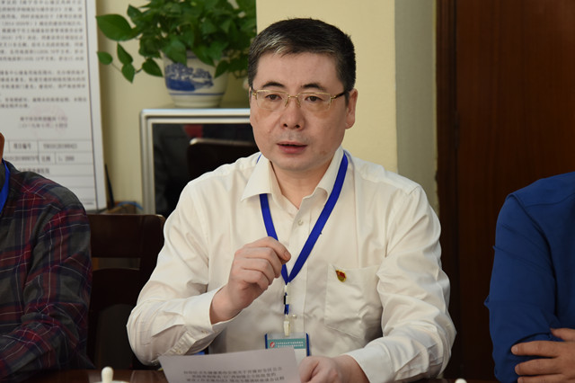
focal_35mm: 80
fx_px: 1277
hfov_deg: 25.4
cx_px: 288
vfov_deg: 17.0
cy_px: 192
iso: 1250
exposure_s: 1/400
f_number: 5
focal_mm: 80
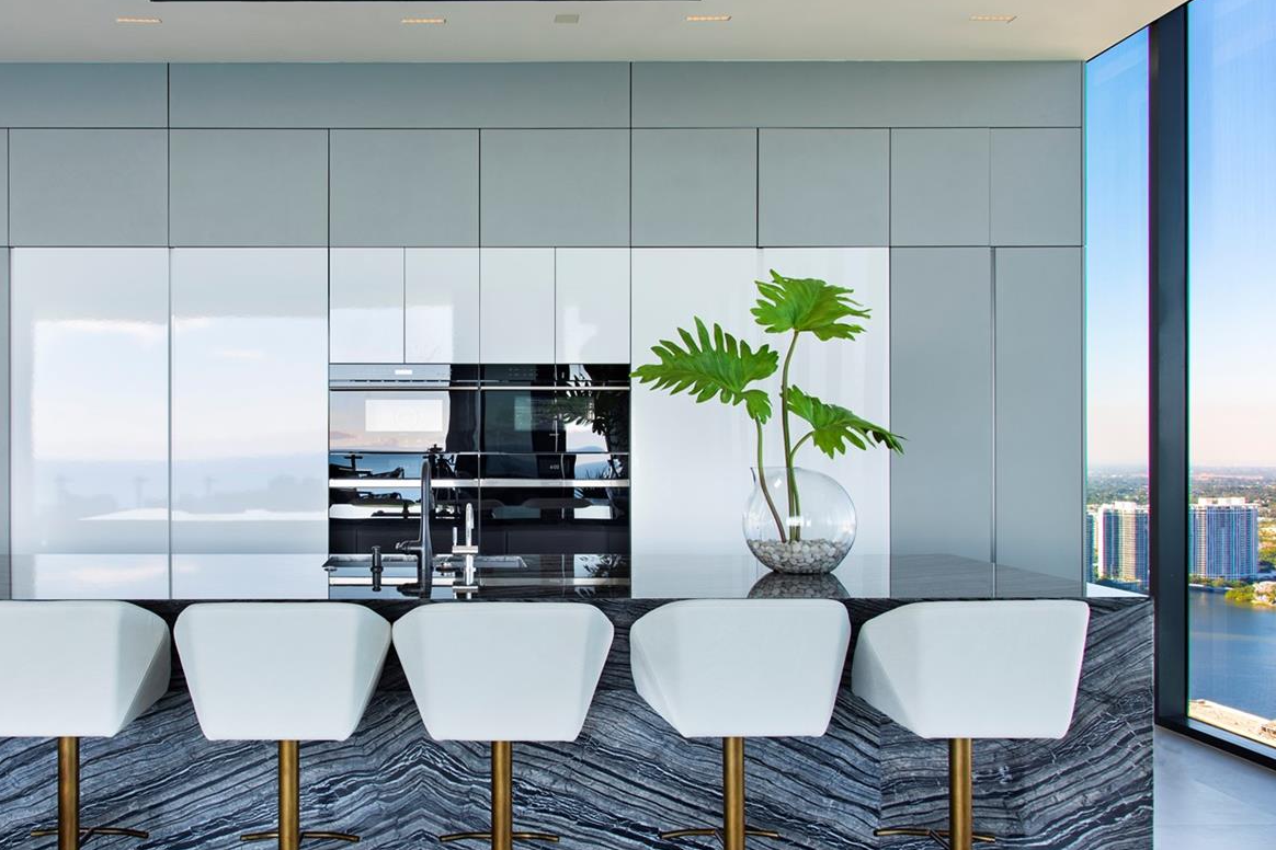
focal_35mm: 33
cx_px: 417
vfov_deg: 39.9
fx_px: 1170
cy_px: 474
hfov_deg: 55.9
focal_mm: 24
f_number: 10
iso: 100
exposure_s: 1/10
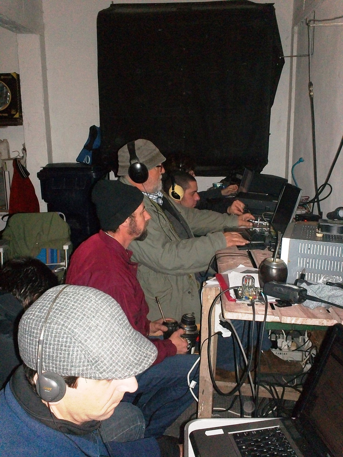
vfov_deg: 49.0
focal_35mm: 38
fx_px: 502
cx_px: 172
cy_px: 228
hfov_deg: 37.7
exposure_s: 1/30
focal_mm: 6.3
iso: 250
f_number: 4.5
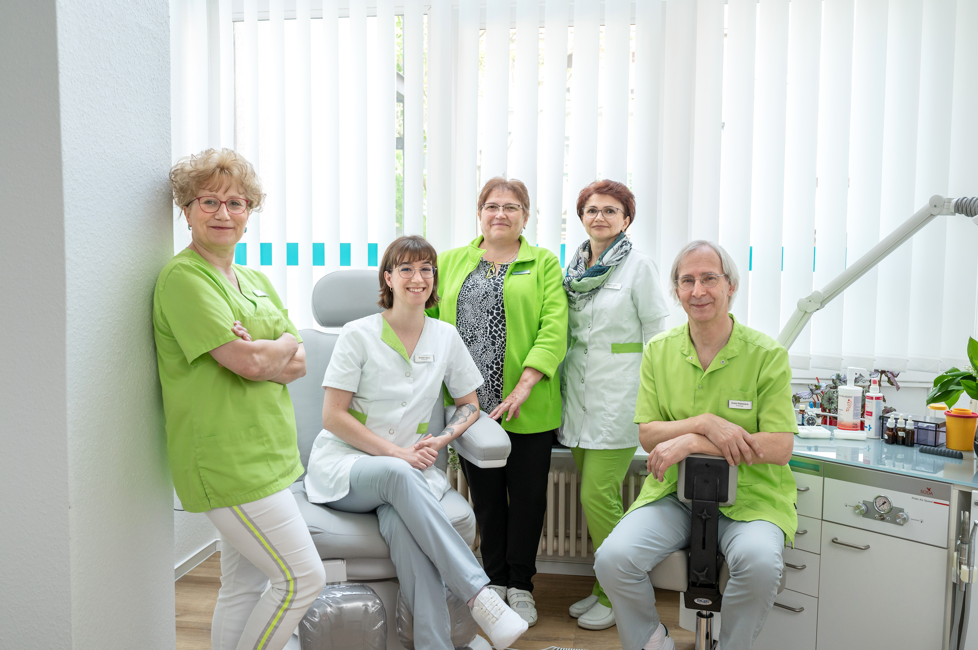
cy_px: 325
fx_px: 950
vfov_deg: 37.8
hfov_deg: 54.5
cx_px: 489
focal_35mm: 35
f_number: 5.6
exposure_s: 1/160
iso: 800
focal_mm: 35
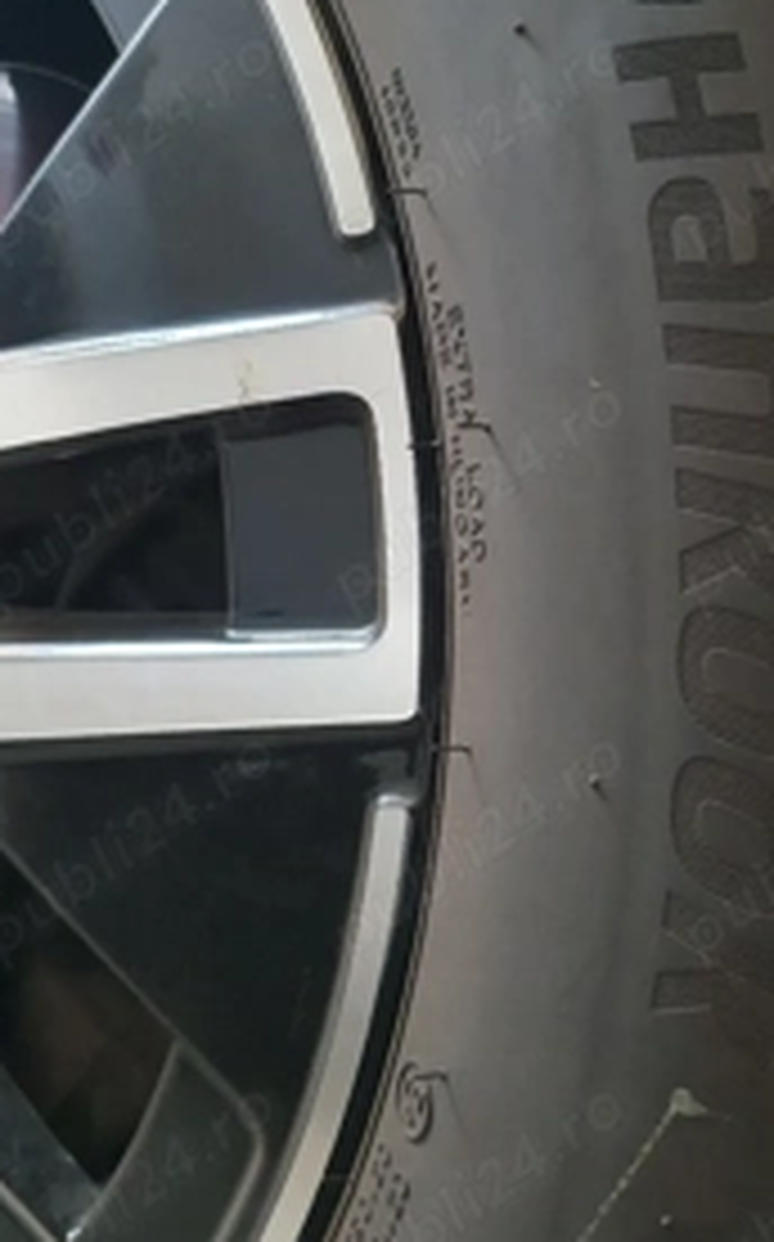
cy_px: 549
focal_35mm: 40
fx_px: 1353
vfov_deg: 49.2
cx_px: 567
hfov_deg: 31.4
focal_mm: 4.32
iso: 500
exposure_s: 1/33
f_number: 1.5
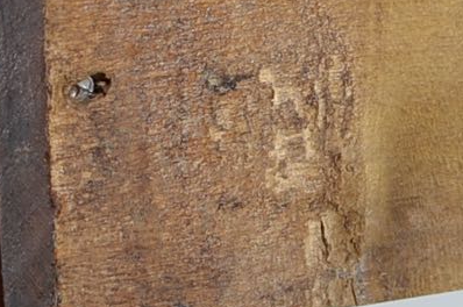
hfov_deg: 6.3
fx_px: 4174
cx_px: 2
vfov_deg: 4.2
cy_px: -142
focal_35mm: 325
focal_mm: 35
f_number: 5.6
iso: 100
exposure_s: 1/125
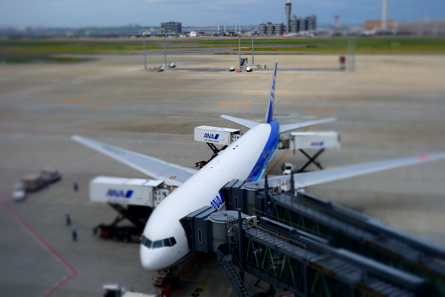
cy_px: 148
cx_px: 222
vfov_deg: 28.6
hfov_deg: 41.9
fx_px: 581
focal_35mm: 47
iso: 200
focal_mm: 17.6
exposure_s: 1/1600
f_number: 5.6
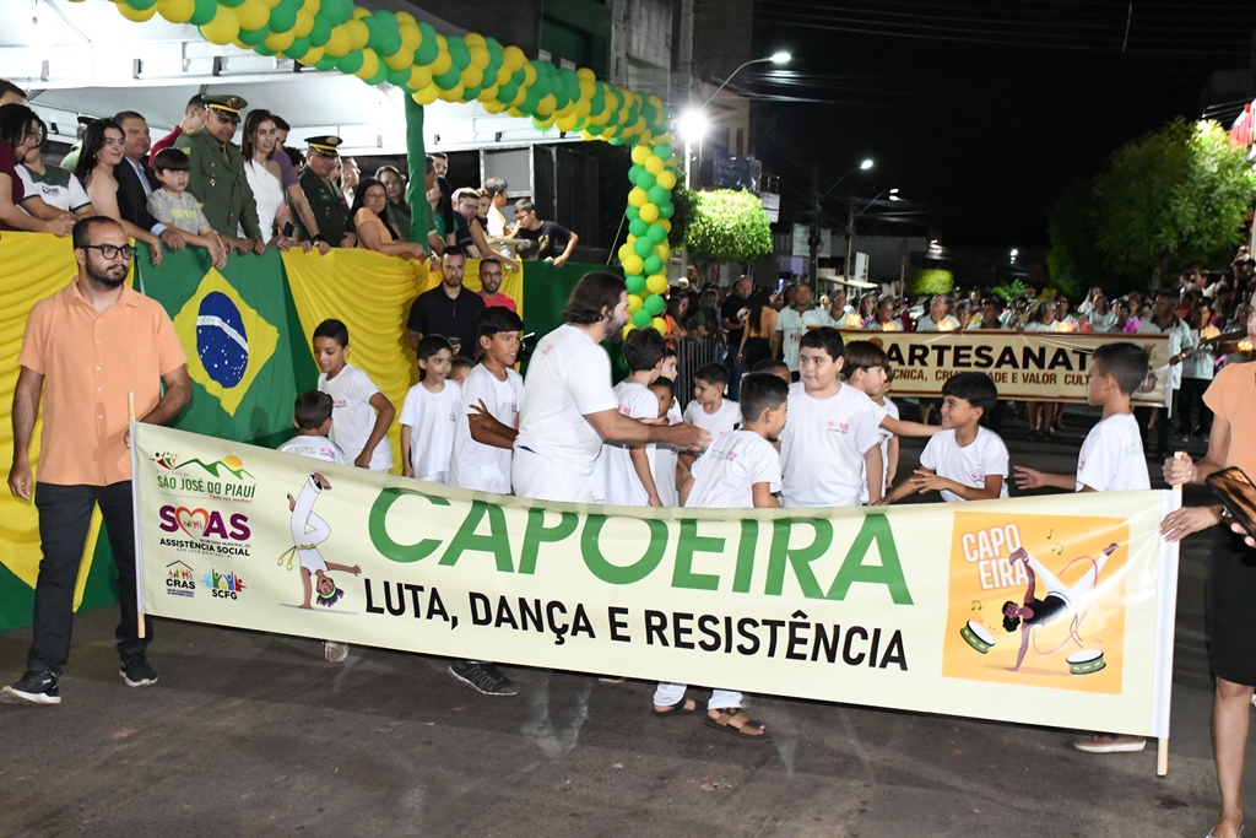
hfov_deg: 41.1
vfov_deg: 28.1
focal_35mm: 48
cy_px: 419
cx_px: 628
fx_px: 1675
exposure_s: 1/80
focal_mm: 32
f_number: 5
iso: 8000
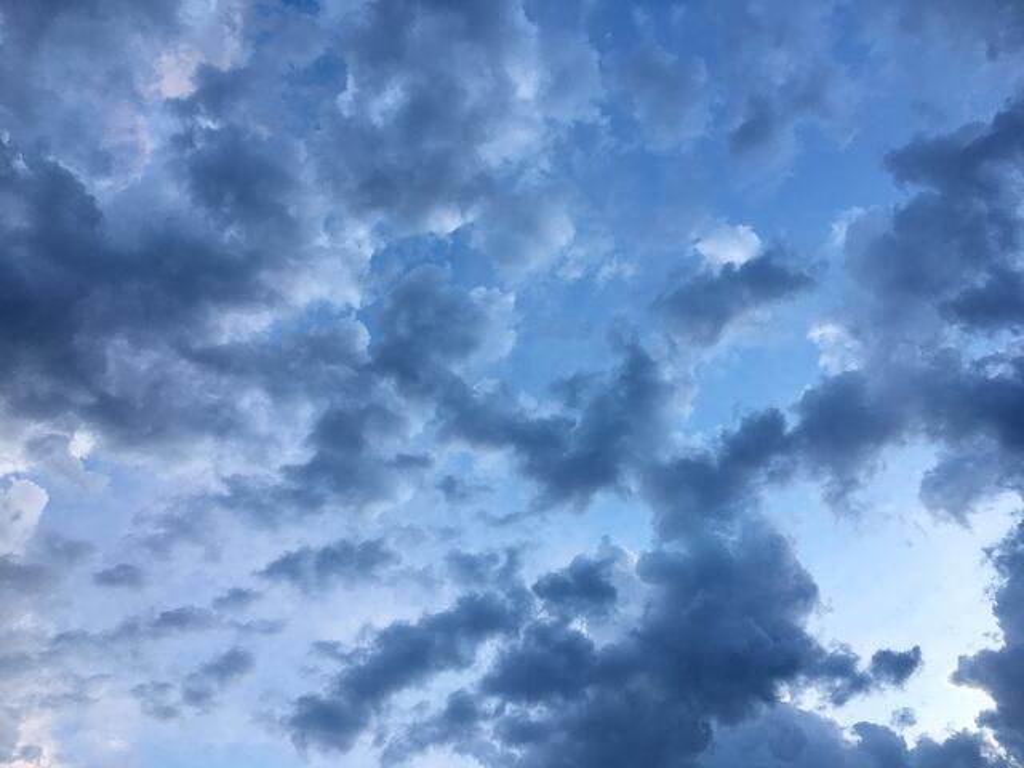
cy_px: 384
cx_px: 512
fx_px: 858
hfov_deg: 61.7
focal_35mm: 29
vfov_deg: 48.2
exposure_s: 1/60
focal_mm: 4.15
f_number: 2.2
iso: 25
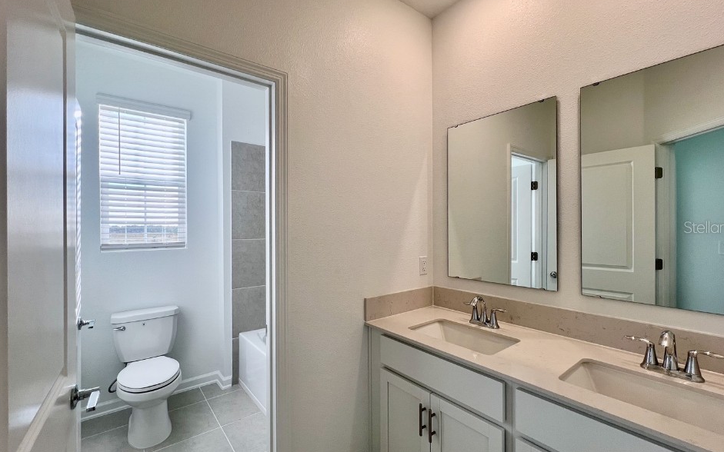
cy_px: 227
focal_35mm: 15
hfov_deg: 101.5
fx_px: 296
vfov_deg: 74.8
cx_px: 362
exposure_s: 1/120
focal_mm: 1.57
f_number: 1.8
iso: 40
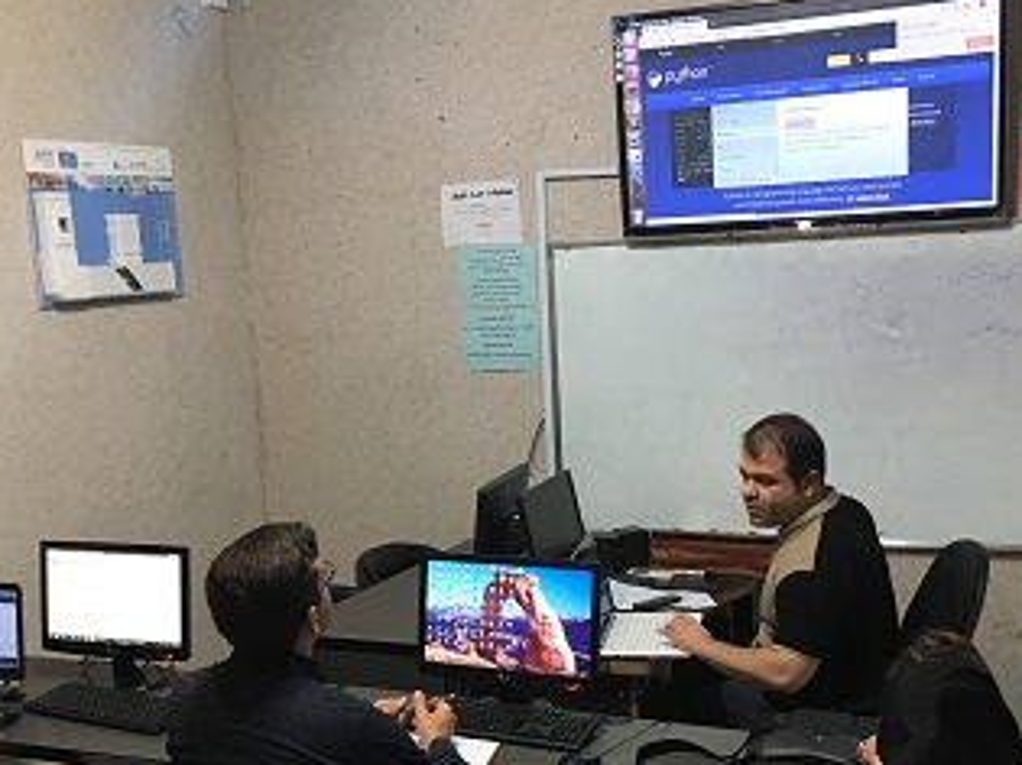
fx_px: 1358
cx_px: 526
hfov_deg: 41.2
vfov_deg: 31.3
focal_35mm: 46
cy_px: 494
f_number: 2.2
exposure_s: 1/33
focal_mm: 4.15
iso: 200
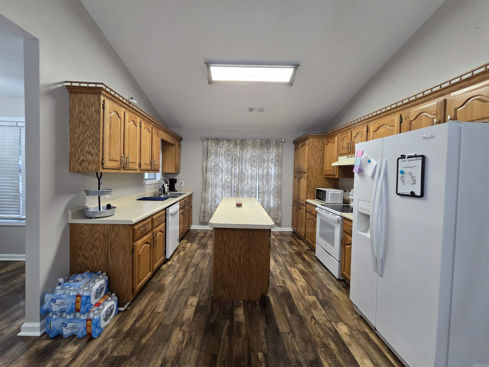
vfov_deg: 89.9
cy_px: 184
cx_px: 244
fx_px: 184
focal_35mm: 13
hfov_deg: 106.2
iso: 400
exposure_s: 1/60
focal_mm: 2.2
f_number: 2.2
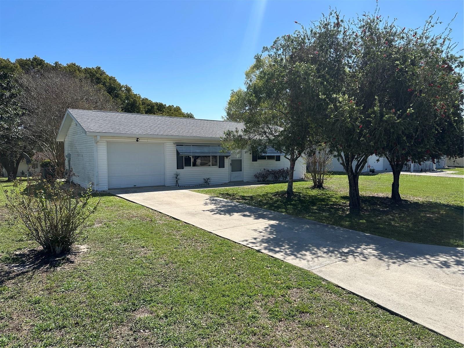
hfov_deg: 71.6
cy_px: 174
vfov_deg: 56.8
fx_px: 322
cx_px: 232
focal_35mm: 24
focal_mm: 6.86
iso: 80
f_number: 1.78
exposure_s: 1/4348
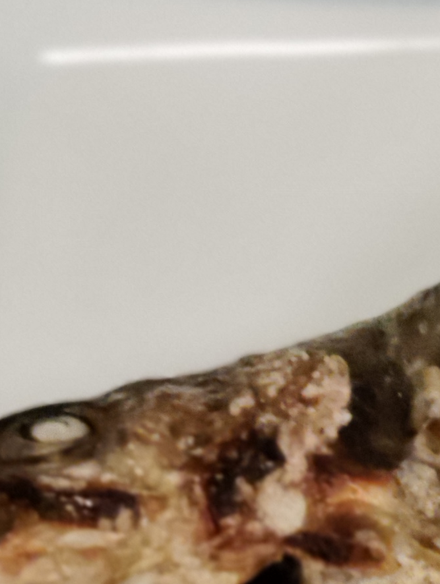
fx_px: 2181
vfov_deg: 14.7
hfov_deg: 10.7
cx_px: 811
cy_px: 716
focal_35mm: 129
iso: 2119
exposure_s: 1/20
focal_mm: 4.22
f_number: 1.8
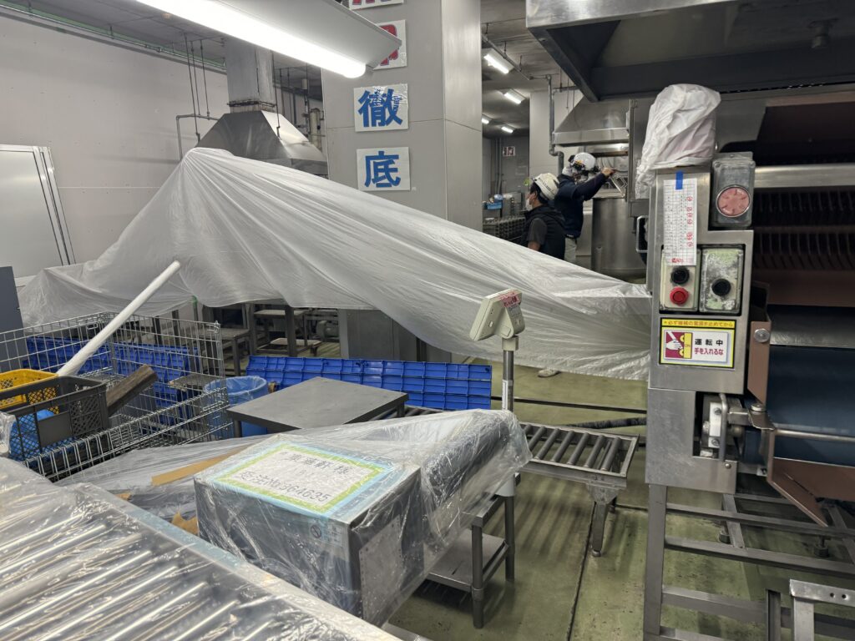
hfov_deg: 71.6
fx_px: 593
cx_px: 428
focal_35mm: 24
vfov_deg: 56.8
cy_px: 320
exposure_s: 1/100
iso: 160
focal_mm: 6.76
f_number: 1.78
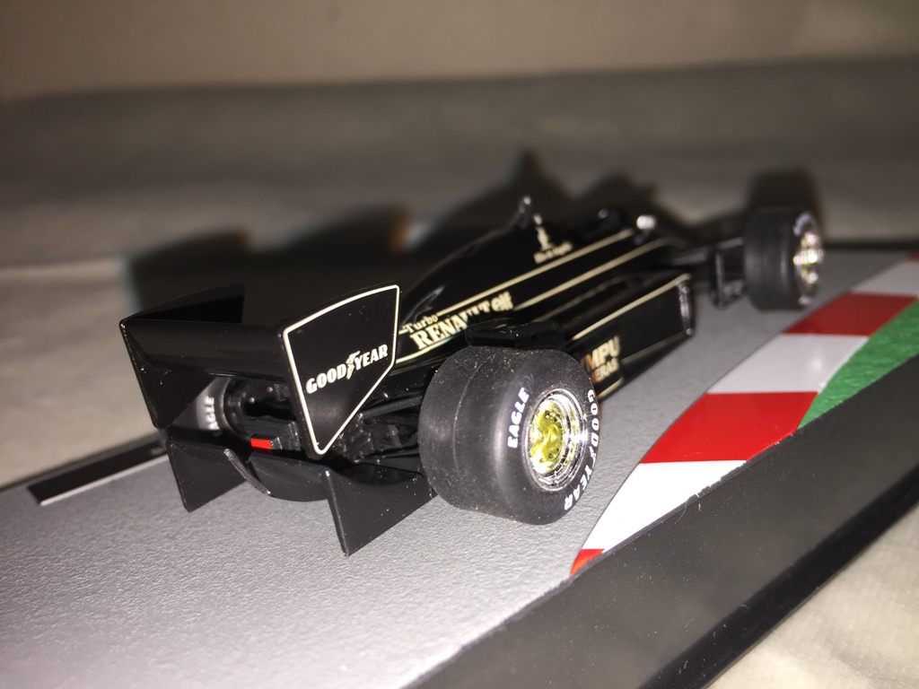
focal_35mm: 29
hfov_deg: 61.7
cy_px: 344
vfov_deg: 48.2
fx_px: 770
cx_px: 460
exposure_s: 1/95
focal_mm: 4.15
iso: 32
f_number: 2.2
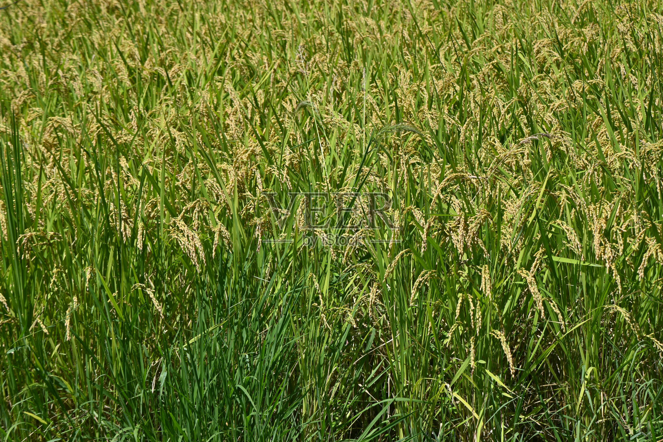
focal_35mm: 75
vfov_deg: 18.2
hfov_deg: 27.0
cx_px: 332
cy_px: 221
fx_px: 1381
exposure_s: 1/1250
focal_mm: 50
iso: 100
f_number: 6.3
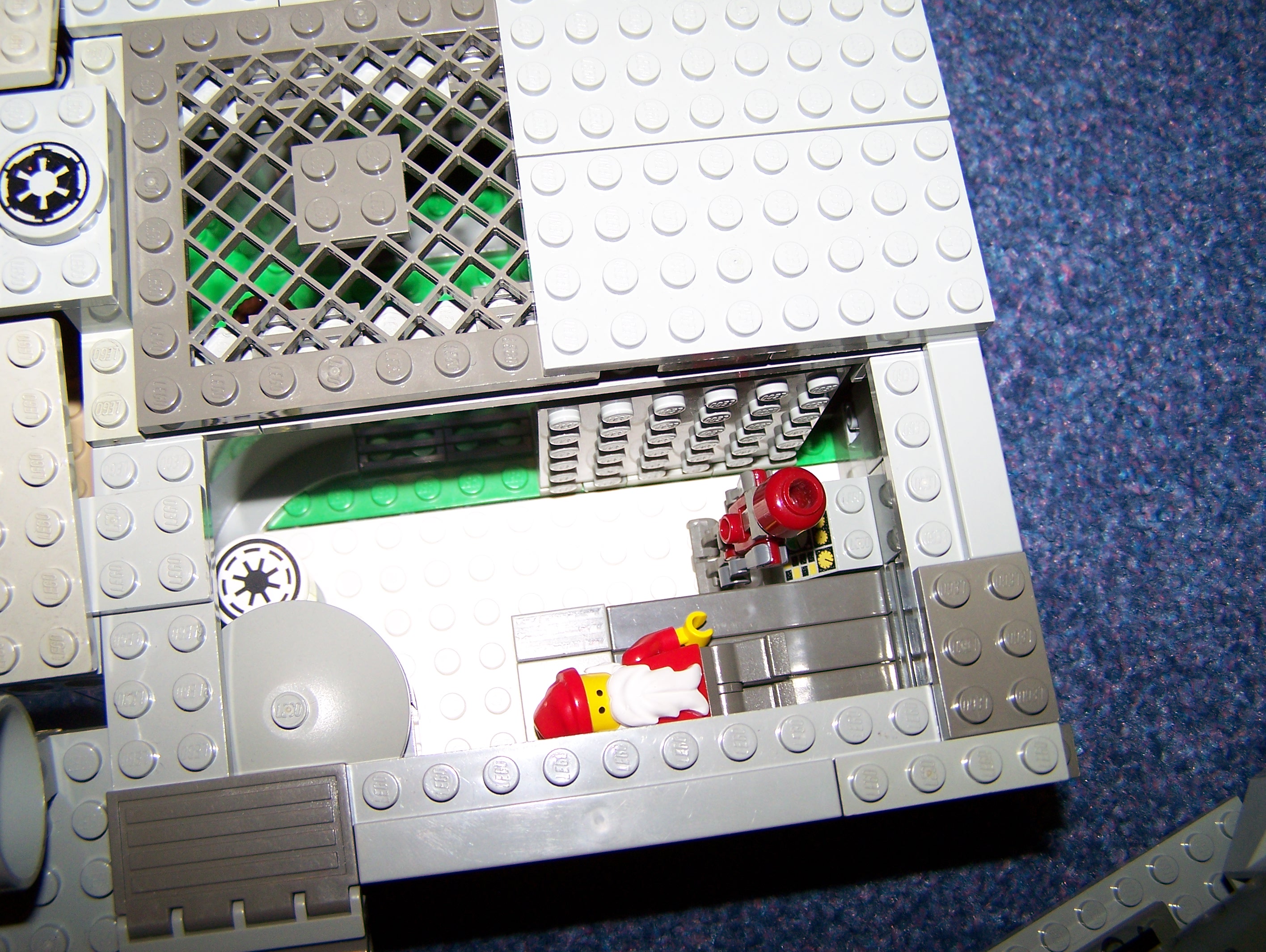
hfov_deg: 48.9
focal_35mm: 38
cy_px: 476
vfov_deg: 37.8
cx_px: 633
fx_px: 1391
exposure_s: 1/60
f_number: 2.8
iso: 80
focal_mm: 6.3
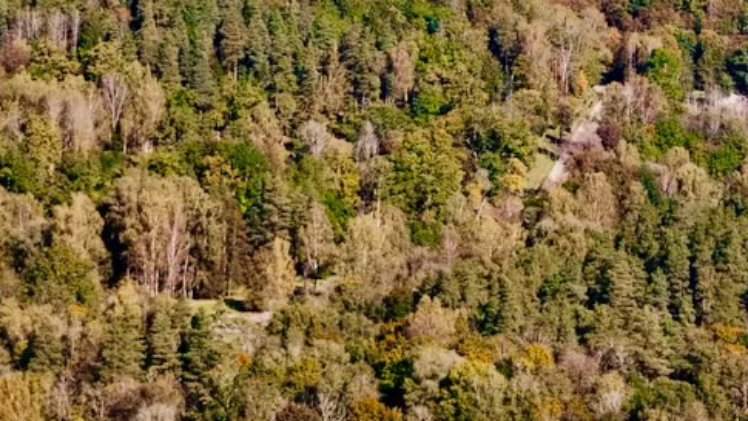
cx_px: 563
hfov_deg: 12.4
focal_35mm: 173
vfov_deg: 7.0
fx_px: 3432
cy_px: -90
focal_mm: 19.35
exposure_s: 1/725
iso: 150
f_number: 2.8
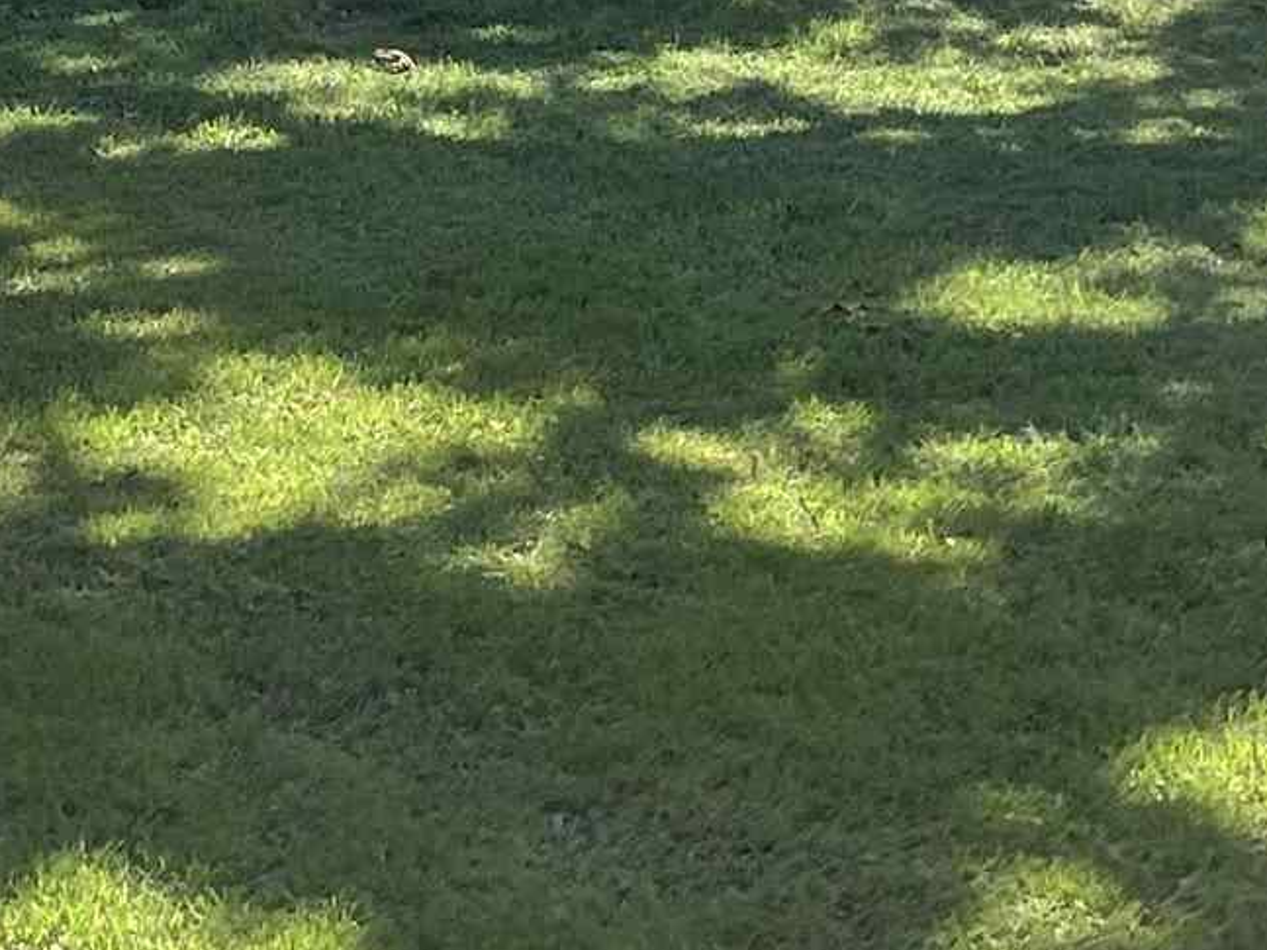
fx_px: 4867
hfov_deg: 14.1
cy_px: -758
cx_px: -490
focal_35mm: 133
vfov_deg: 10.5
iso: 32
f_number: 1.8
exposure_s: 1/883
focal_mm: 3.99
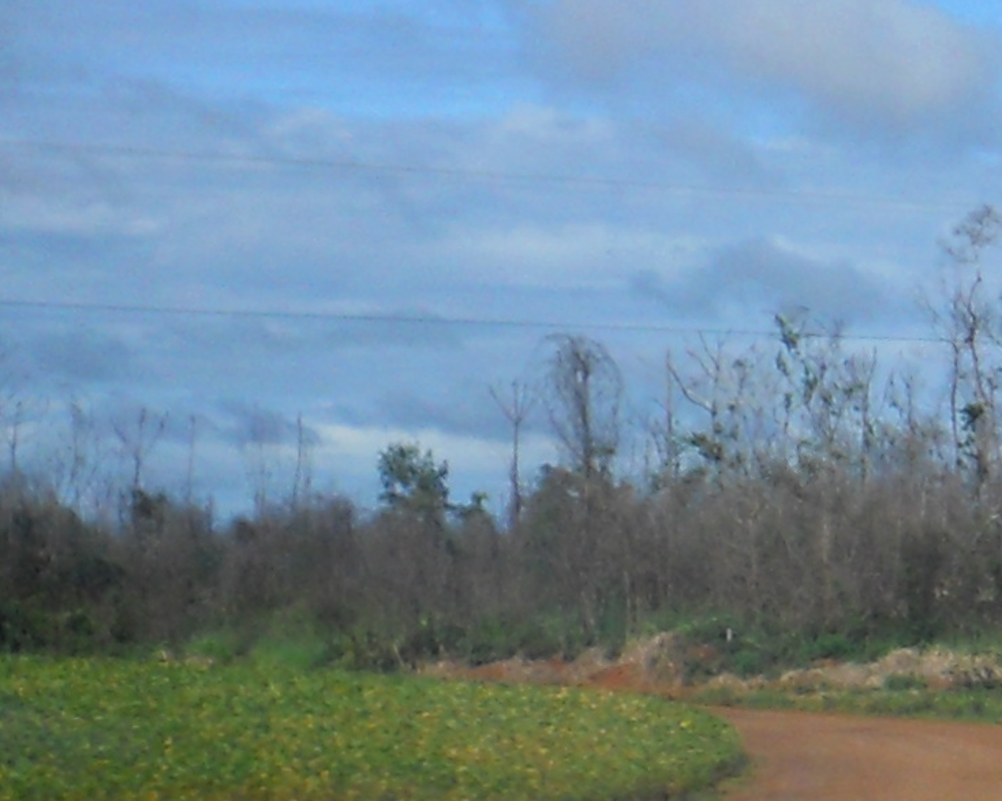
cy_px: 494
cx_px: 1908
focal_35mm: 149
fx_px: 4418
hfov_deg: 11.8
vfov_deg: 10.4
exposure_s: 1/500
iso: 80
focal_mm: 5
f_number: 5.4
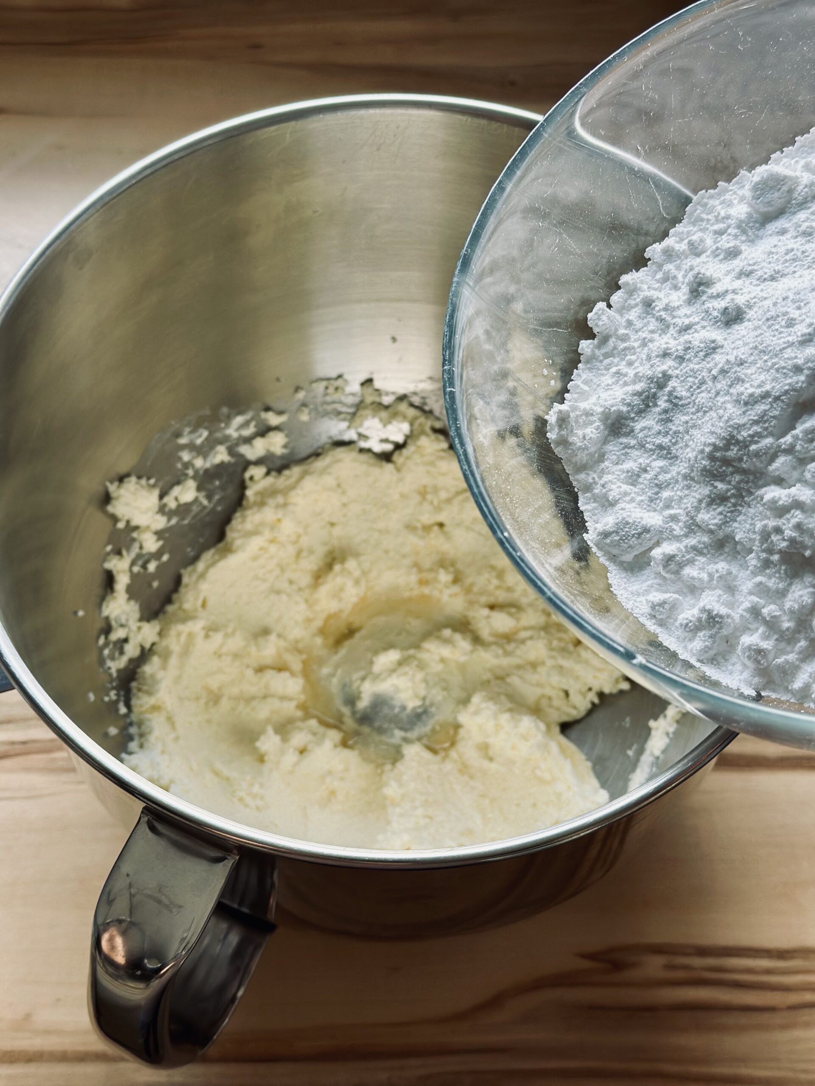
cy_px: 543
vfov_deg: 39.7
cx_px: 408
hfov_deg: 30.3
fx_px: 1507
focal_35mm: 48
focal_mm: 6.86
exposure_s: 1/121
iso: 80
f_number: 1.78
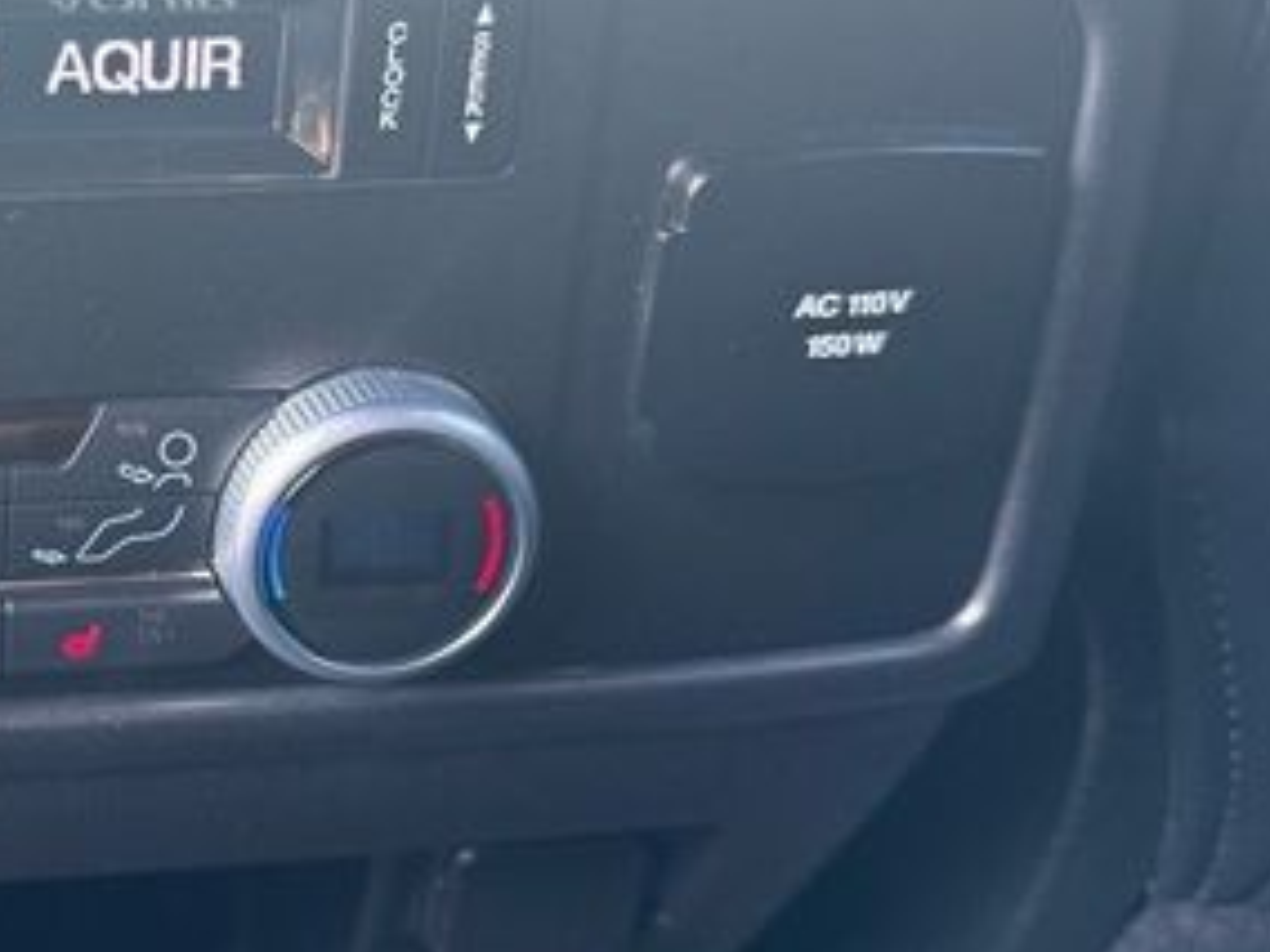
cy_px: 393
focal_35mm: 54
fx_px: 1981
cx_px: -58
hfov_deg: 32.2
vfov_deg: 27.0
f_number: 1.78
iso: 200
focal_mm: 6.76
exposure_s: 1/56
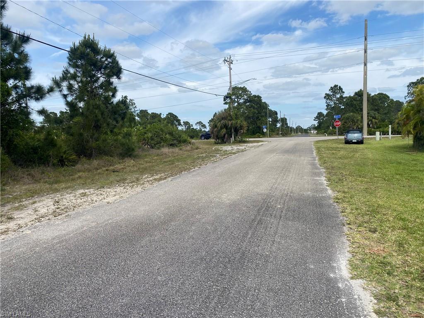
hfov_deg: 67.3
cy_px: 159
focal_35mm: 26
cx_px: 212
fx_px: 318
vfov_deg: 53.1
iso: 32
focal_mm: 4.25
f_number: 1.8
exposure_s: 1/2625
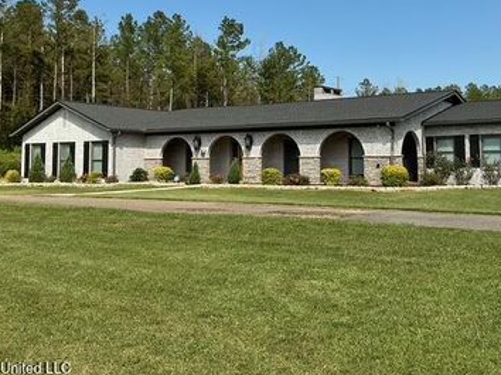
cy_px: 127
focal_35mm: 41
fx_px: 593
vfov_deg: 34.8
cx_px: 314
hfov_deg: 45.4
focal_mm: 3
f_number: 1.8
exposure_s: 1/2058
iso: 25
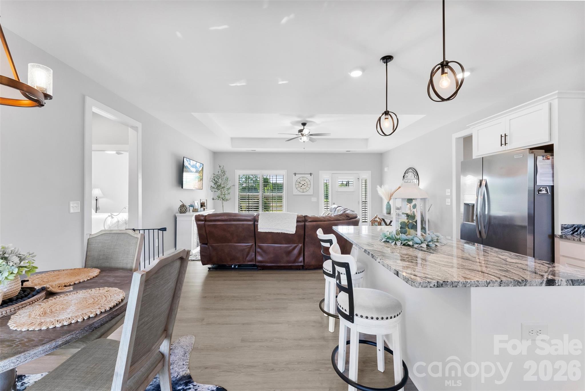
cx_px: 292
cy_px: 196
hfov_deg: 104.2
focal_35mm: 14
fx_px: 228
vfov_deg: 81.3
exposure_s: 1/40
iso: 2000
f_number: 8
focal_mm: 14
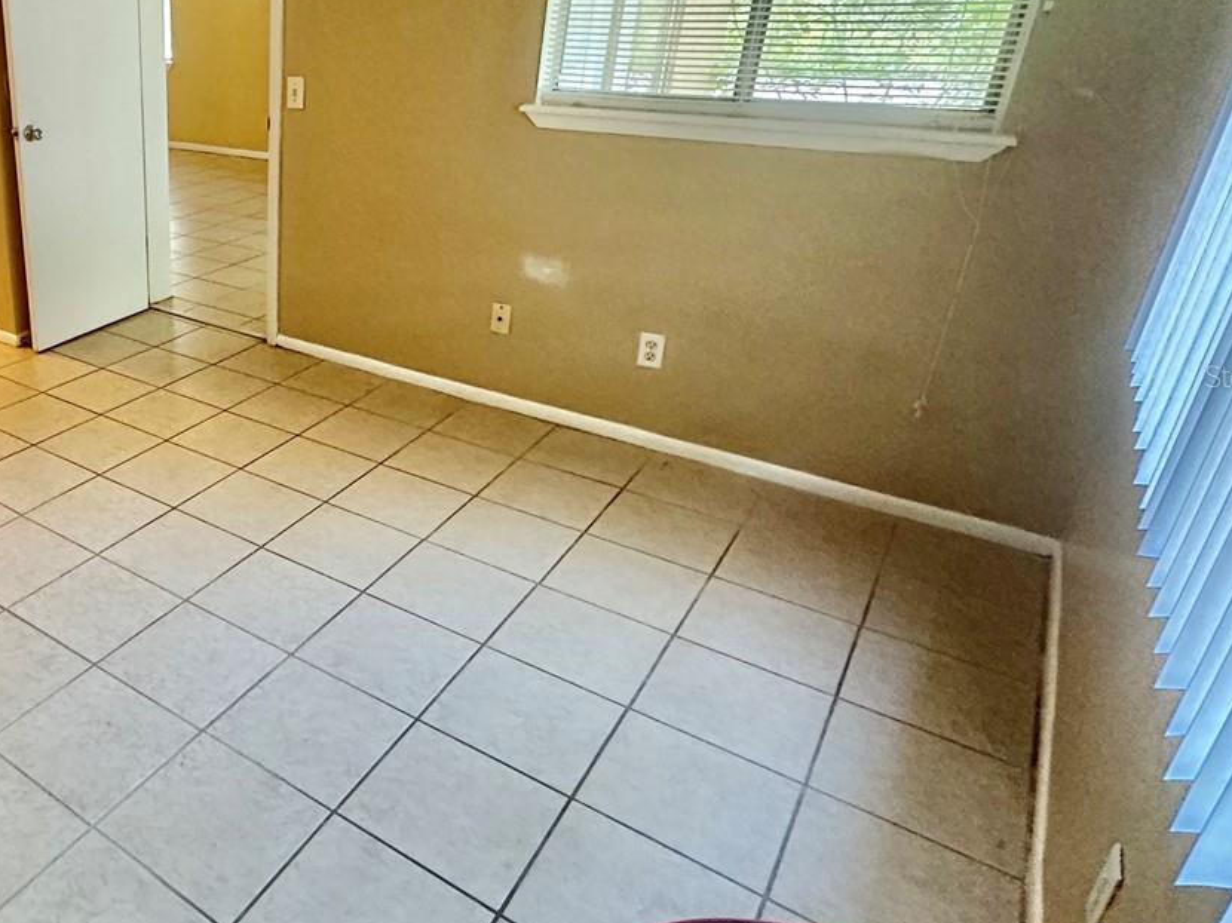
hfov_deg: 57.5
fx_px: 961
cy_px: 375
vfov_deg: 51.0
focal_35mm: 27
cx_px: 157
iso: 400
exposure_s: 1/60
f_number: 2.2
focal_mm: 2.22
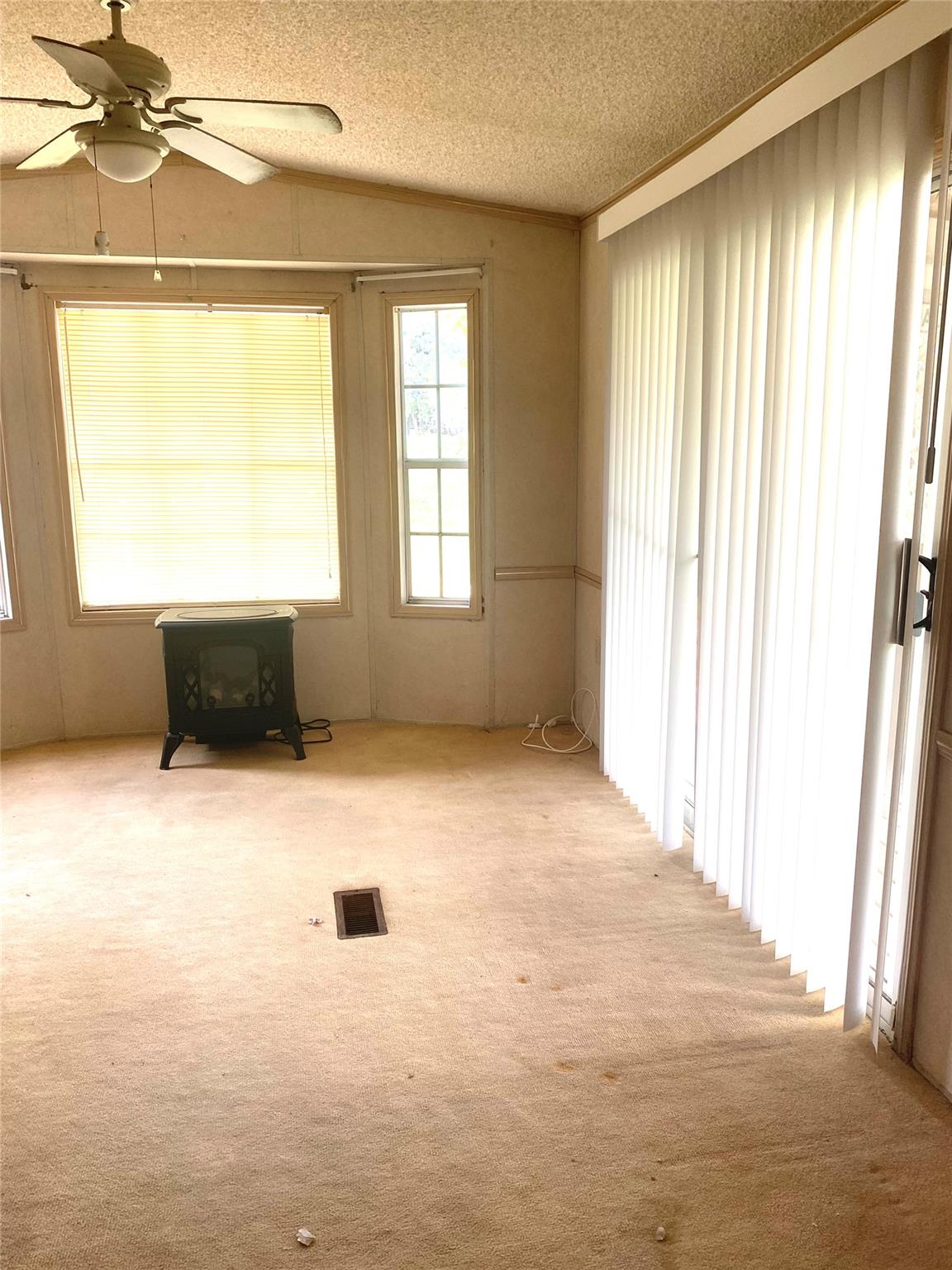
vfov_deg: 67.3
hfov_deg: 53.1
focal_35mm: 26
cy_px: 635
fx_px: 953
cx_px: 476
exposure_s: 1/121
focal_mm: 4.25
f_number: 1.8
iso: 64
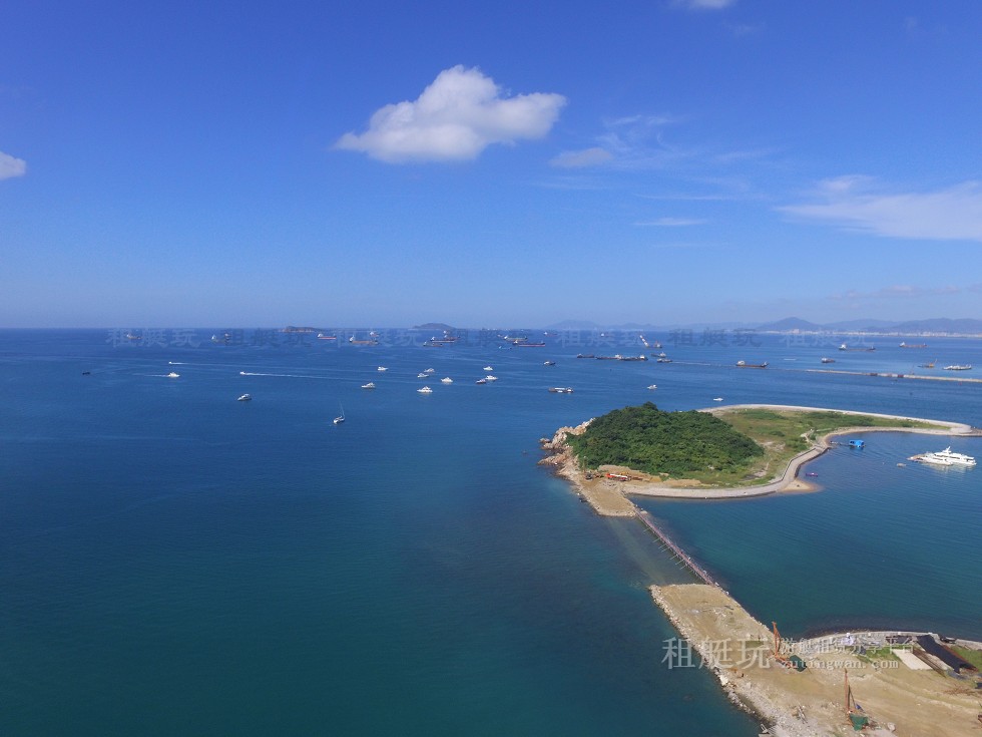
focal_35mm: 20
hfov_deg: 81.7
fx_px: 567
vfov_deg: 66.0
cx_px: 491
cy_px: 368
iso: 100
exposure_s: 1/1869
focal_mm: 3.61
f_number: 2.8
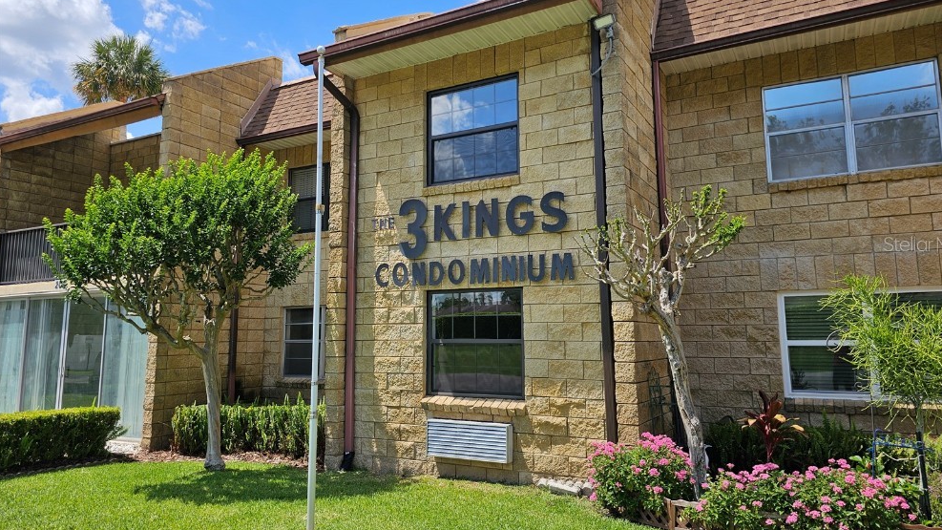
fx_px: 649
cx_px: 485
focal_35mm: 26
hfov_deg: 71.9
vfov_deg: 44.3
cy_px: 244
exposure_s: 1/763
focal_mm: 6.3
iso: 10
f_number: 1.7
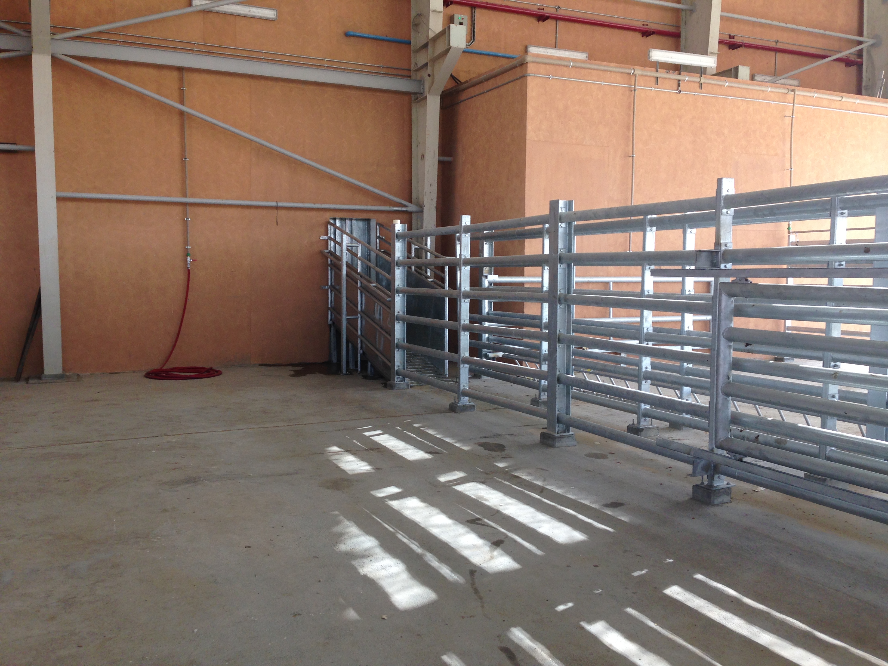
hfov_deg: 55.4
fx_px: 847
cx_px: 444
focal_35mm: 33
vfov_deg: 42.9
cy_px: 333
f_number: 2.4
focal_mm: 4.12
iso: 50
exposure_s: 1/120
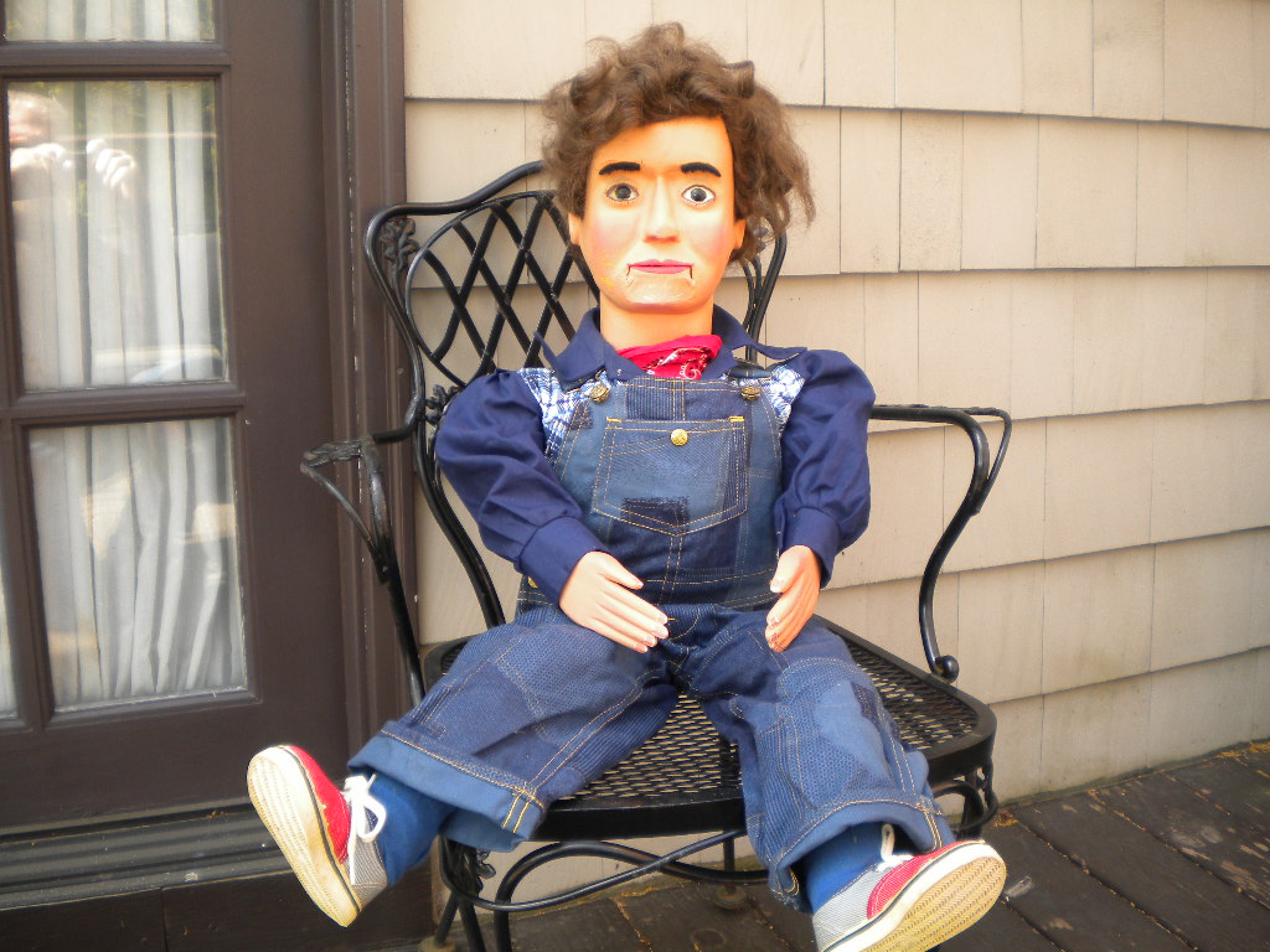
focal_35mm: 35
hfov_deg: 52.6
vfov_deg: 40.7
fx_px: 1284
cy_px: 476
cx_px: 635
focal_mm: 6.3
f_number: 3.1
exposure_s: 1/66.7
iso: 80
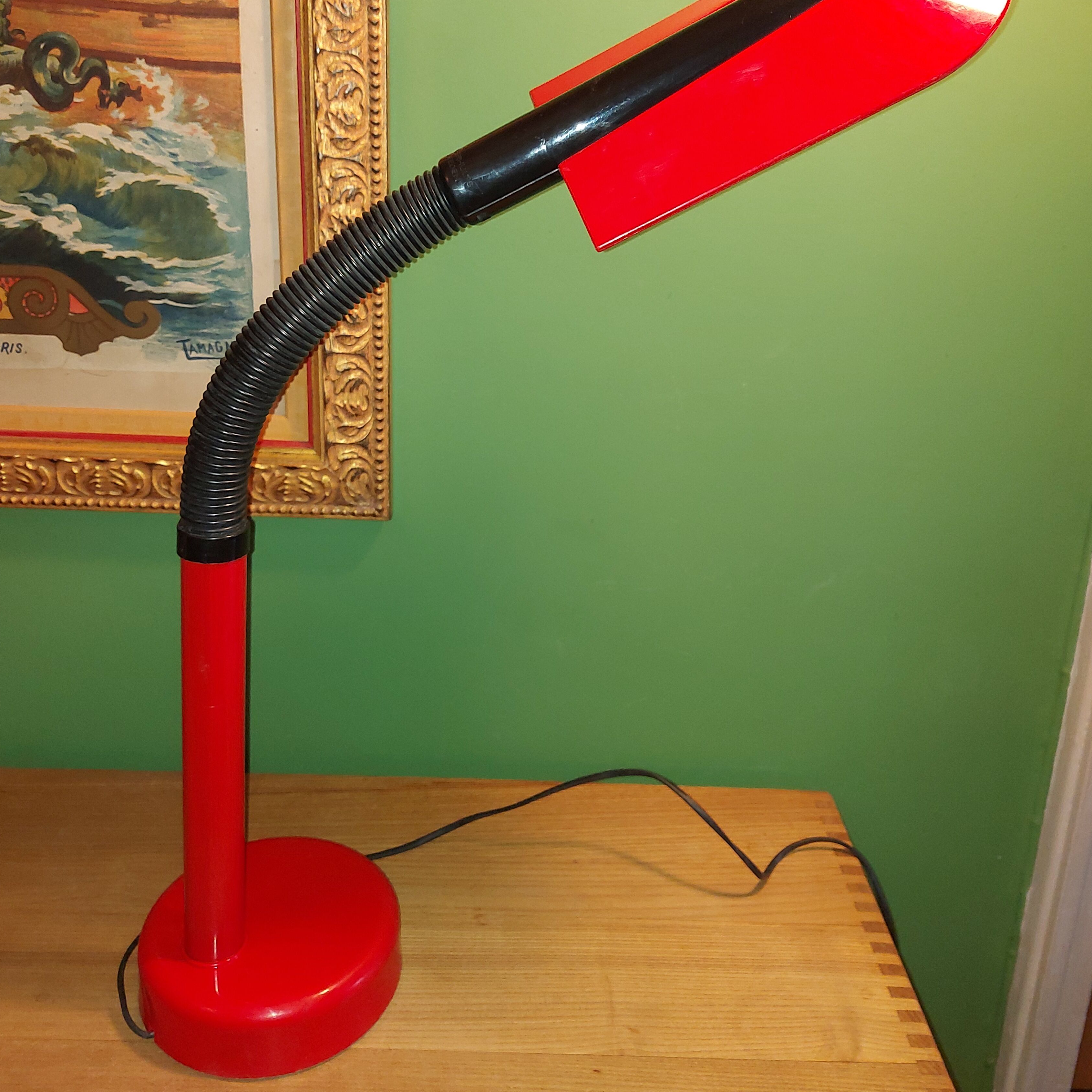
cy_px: 402
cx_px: 535
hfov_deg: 55.6
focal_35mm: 29
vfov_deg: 54.9
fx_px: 1035
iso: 200
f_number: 1.8
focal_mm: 5.23
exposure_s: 1/50
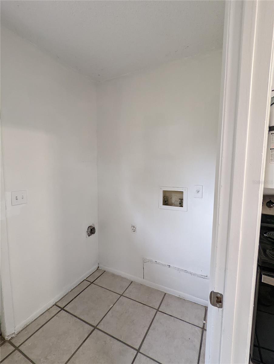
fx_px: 169
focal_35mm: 16
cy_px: 182
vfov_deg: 94.4
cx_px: 137
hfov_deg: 78.2
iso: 378
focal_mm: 2.35
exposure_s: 1/120
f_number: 2.2
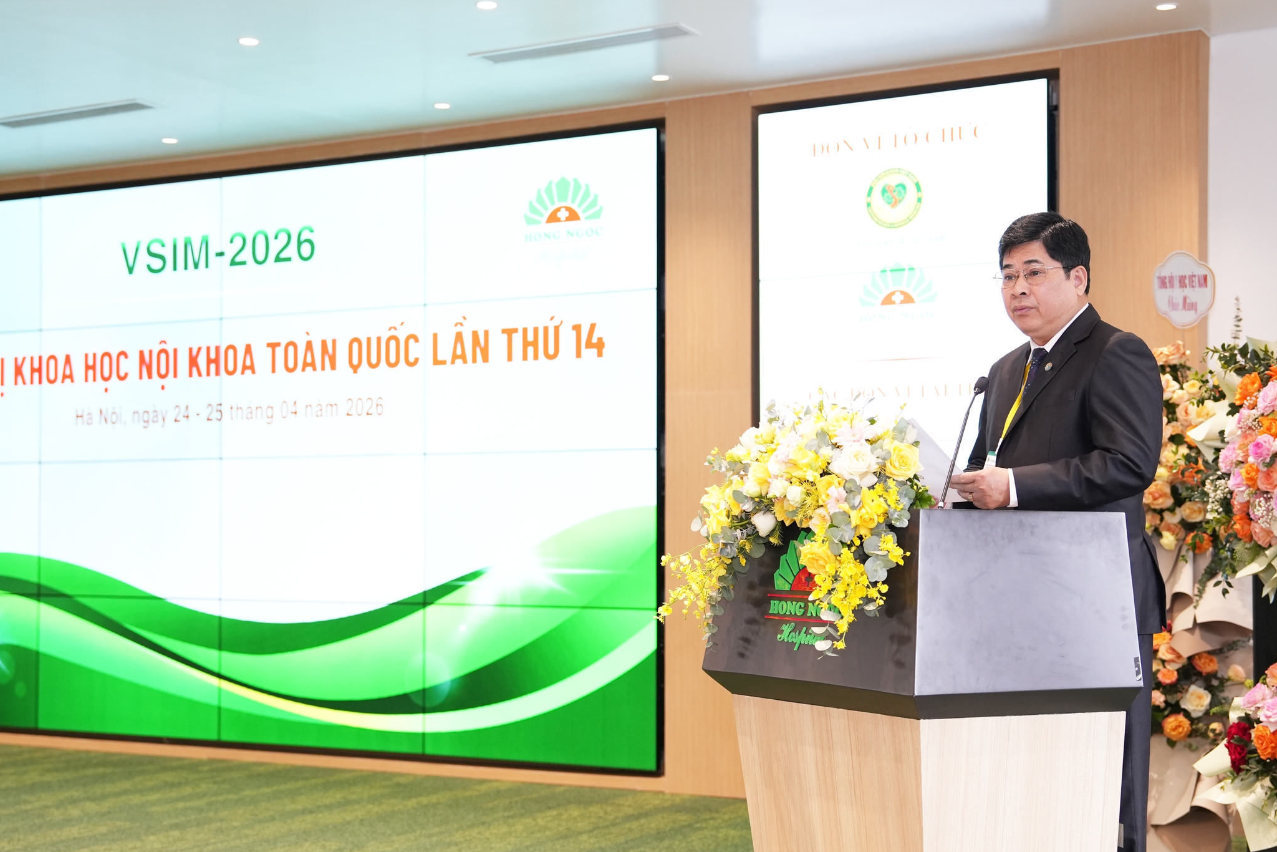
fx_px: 1951
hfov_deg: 36.2
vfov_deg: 24.6
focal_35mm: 55
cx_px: 620
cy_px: 485
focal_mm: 44
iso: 1250
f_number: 2.8
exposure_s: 1/160
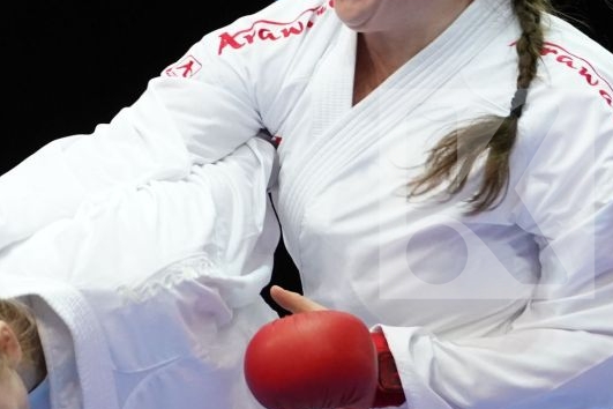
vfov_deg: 2.3
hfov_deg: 3.5
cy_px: 194
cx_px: 96
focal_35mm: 590
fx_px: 10046
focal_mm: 174
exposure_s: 1/1000
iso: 4000
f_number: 2.8
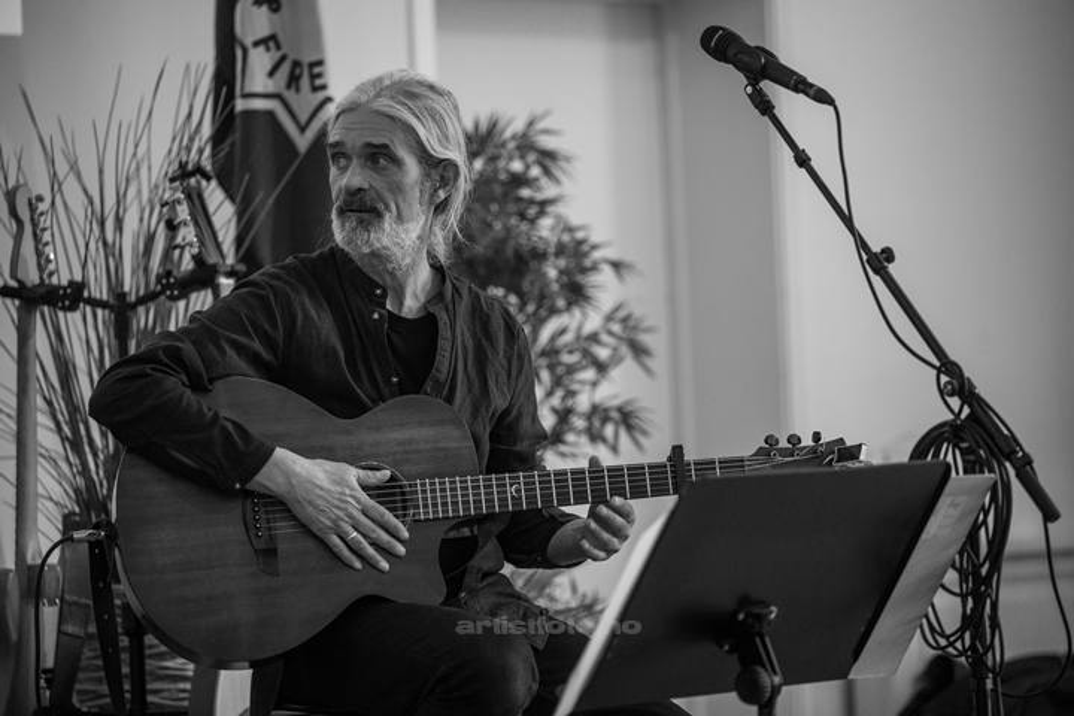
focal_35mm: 150
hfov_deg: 13.7
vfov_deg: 9.1
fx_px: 4475
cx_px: 537
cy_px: 358
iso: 1000
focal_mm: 150
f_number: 2.8
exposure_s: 1/500
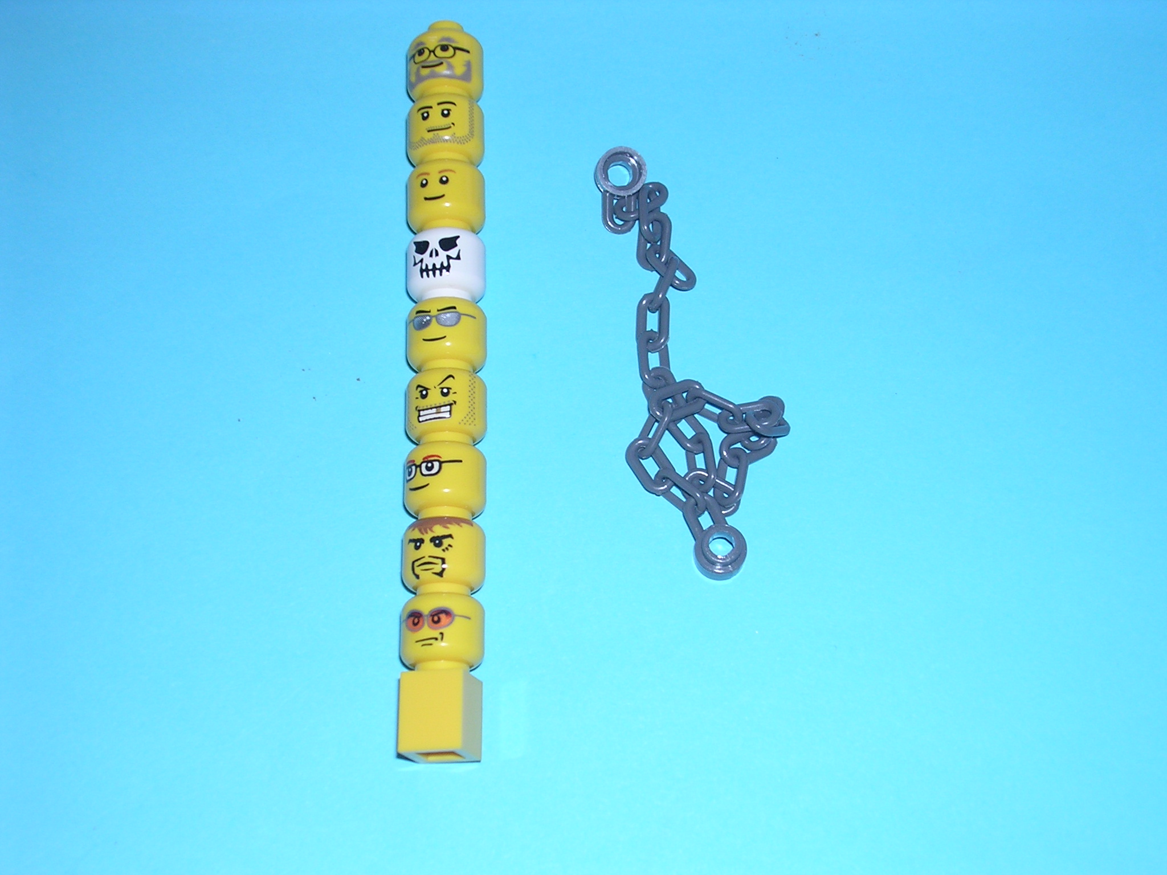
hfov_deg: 32.2
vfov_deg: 24.4
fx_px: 2023
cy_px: 438
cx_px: 584
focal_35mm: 60
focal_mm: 9.1
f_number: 3.4
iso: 100
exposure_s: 1/60.1
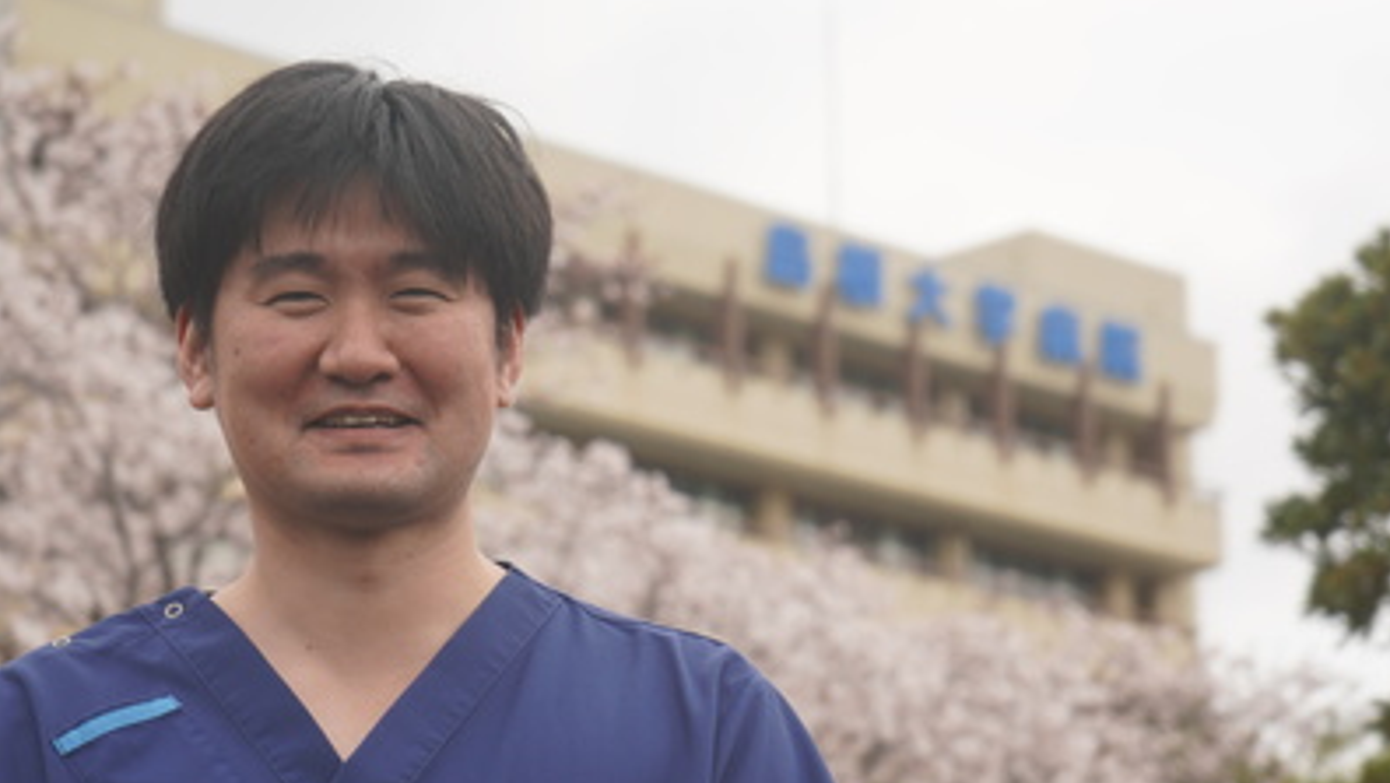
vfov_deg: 10.9
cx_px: 699
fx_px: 4092
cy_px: 506
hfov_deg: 19.3
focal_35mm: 111
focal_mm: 70
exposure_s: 1/250
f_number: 5.6
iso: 100
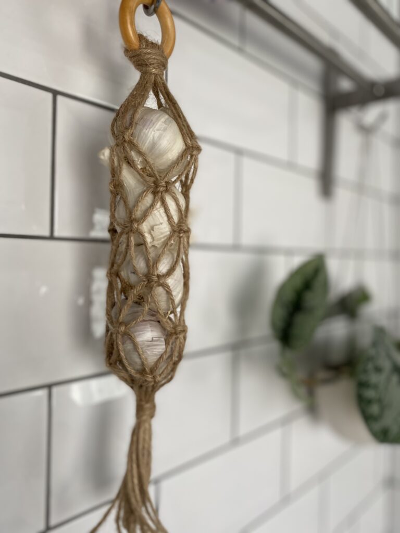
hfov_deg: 53.1
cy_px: 266
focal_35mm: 26
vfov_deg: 67.3
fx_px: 401
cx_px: 200
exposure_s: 1/121
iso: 125
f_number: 1.8
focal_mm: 4.25
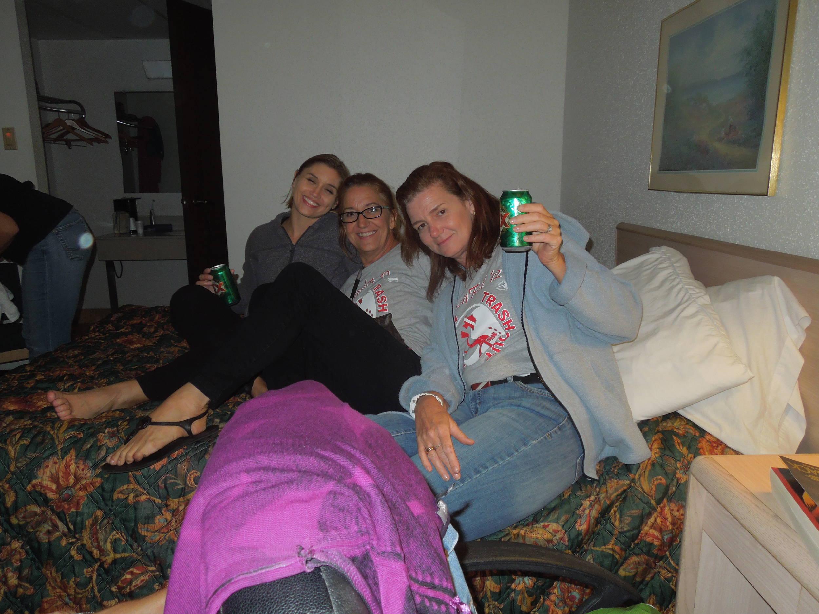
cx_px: 410
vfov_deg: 54.9
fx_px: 591
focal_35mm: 25
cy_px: 307
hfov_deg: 69.4
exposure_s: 1/30
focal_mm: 4.5
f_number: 3.3
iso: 200
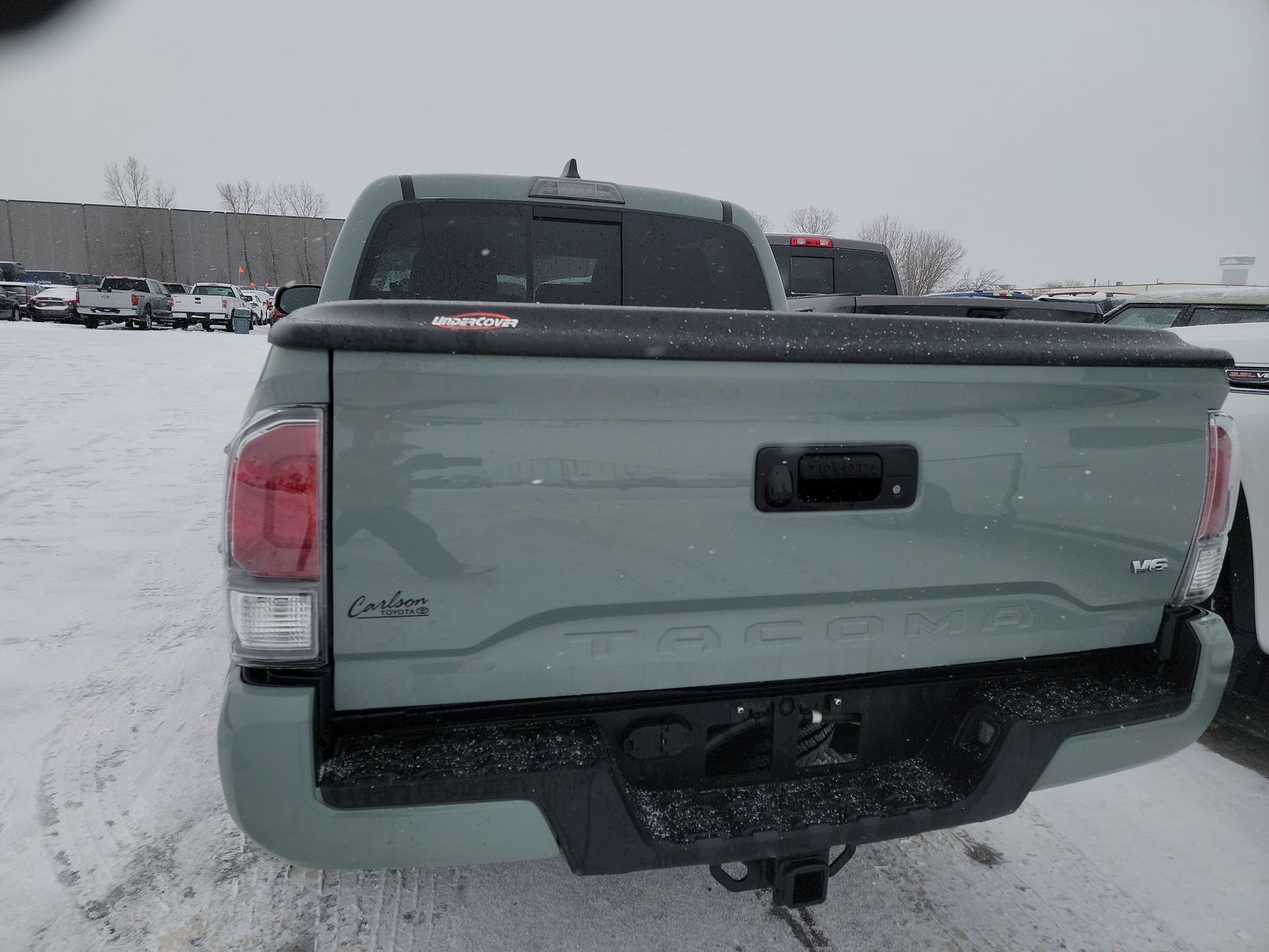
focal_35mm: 24
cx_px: 634
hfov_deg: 71.6
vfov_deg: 56.8
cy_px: 476
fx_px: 880
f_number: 1.8
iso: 50
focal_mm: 6.7
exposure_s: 1/485
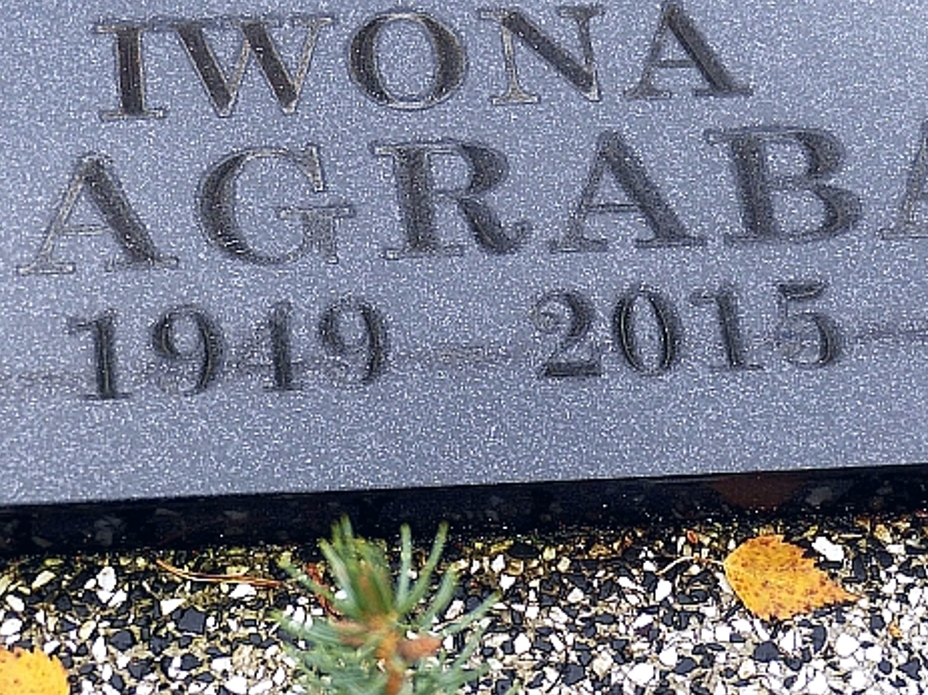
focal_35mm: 134
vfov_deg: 11.0
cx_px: 393
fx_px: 3591
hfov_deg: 14.7
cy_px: 222
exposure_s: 1/125
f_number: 2.8
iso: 100
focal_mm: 17.4
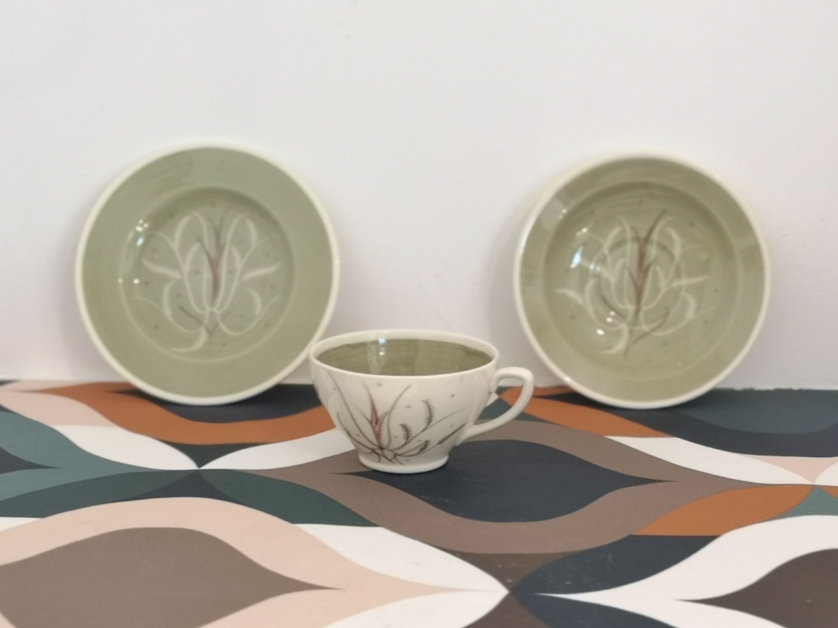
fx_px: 1331
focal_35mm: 55
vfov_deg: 26.6
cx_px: 421
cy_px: 318
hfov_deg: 34.9
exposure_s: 1/30
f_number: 4
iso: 320
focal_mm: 5.58
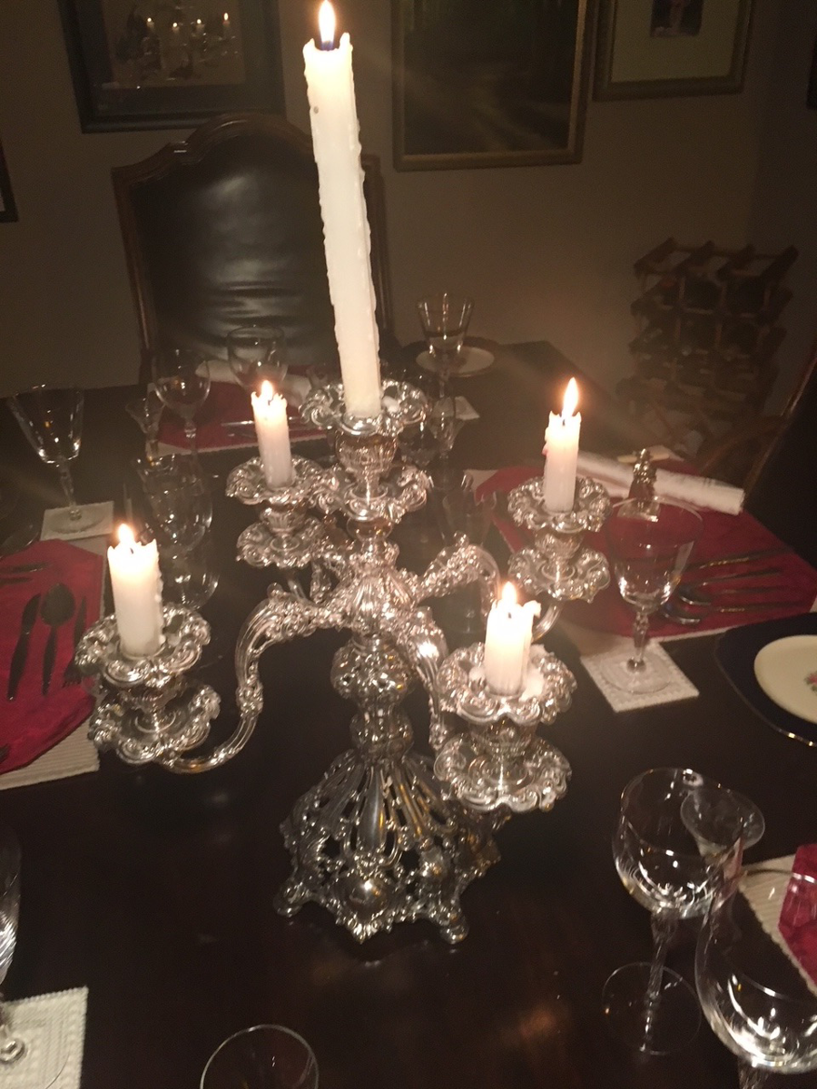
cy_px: 544
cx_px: 408
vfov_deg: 61.7
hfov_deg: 48.2
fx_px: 913
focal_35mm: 29
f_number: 2.2
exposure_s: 1/30
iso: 160
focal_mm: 4.15
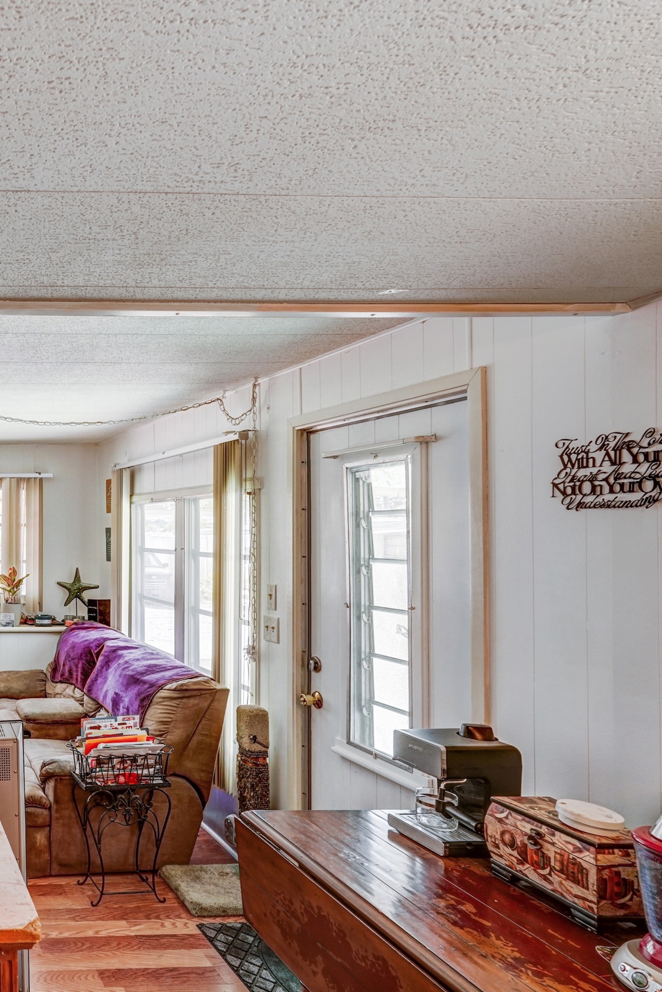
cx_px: -94
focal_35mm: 25
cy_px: 507
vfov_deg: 71.5
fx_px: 689
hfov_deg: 39.9
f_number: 8
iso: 400
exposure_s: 1/40
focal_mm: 16
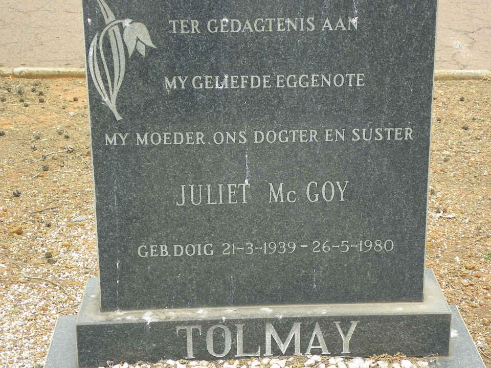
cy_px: 169
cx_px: 286
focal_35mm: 80
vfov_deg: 18.4
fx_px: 1135
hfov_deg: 24.4
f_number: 3.5
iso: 64
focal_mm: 11.4
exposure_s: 1/100
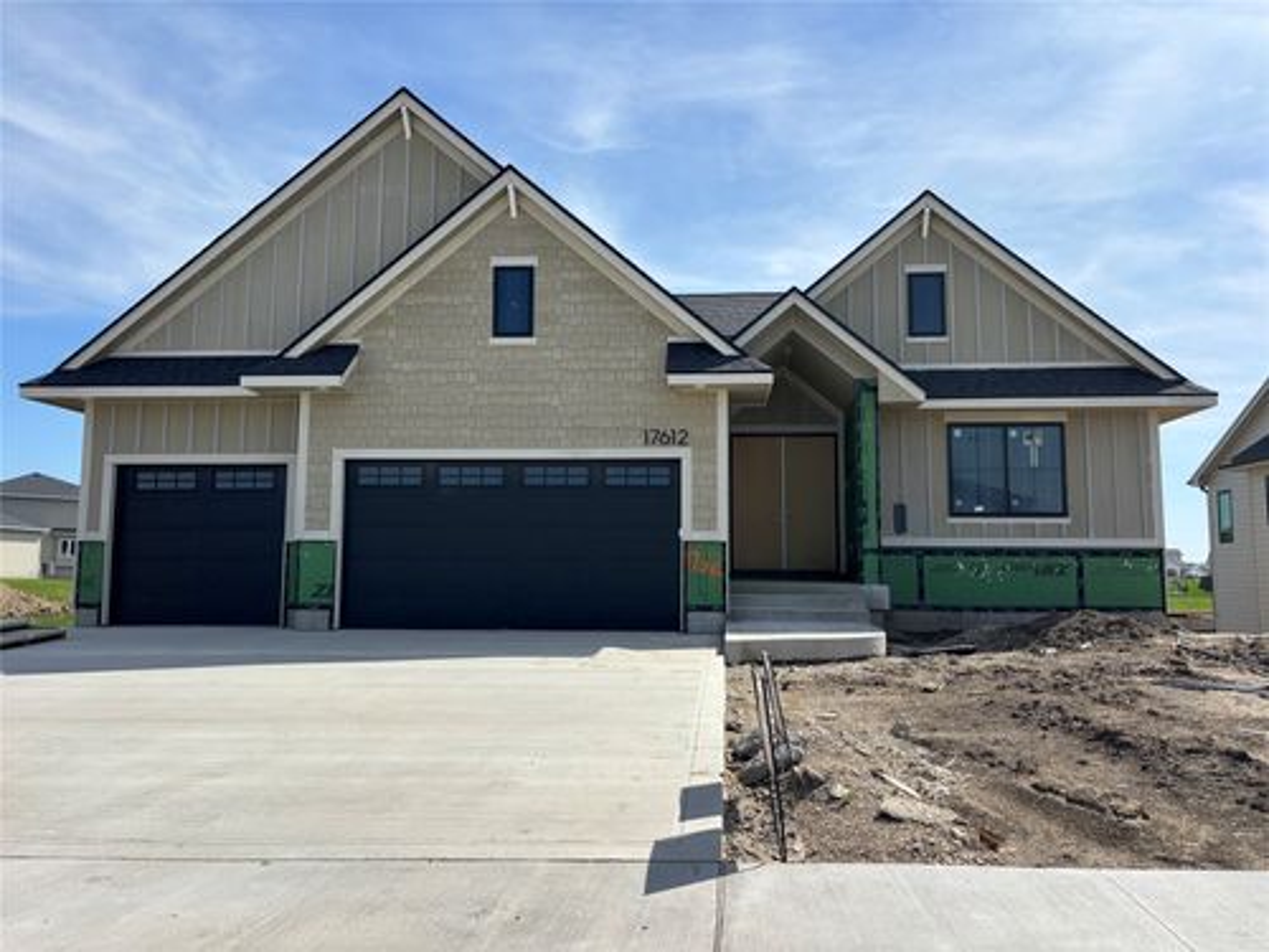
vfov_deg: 53.1
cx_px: 634
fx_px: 953
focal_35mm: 26
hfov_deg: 67.3
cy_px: 476
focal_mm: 5.96
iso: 50
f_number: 1.6
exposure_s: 1/4082
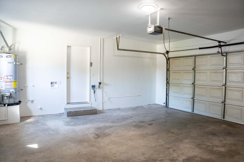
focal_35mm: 24
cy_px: 81
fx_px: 163
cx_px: 122
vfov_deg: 53.1
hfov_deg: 73.7
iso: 10000
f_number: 4.5
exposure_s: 1/1000
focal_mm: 24
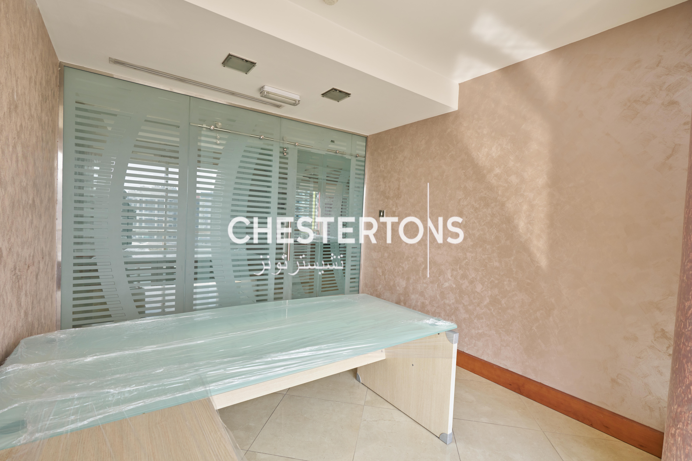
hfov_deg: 96.7
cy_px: 230
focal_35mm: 16
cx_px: 346
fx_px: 308
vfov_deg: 73.7
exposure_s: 1/50
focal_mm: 16
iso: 320
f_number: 5.6
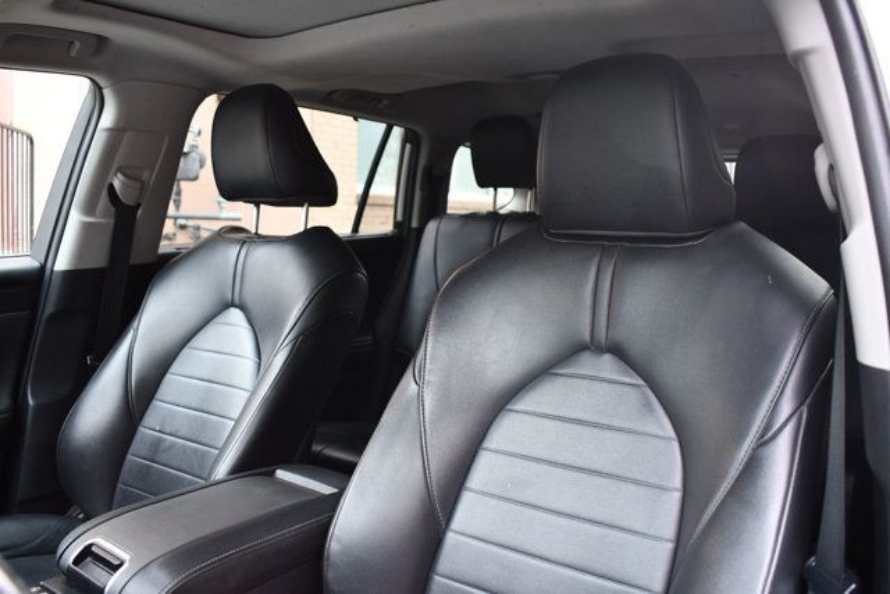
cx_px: 445
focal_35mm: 30
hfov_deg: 61.9
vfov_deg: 43.6
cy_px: 297
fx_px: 742
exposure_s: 1/125
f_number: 3.8
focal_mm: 20
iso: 1250
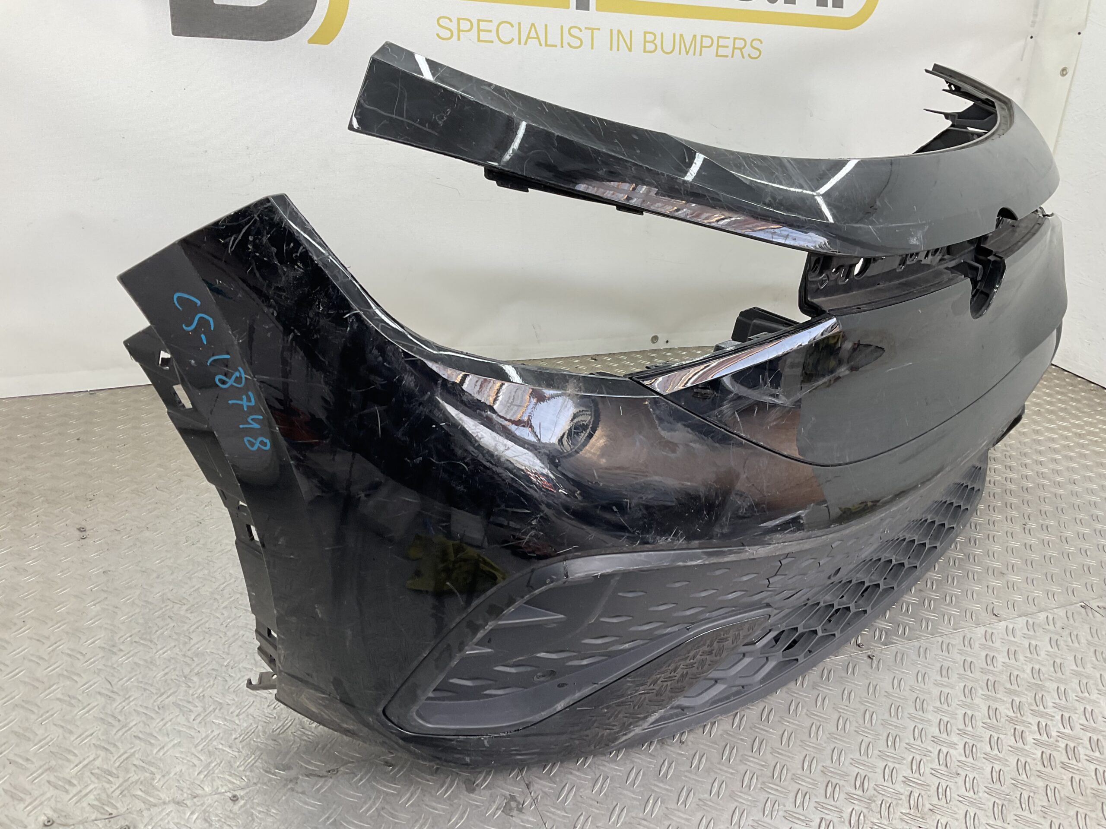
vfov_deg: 48.2
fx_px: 927
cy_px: 414
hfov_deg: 61.7
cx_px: 553
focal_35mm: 29
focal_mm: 3
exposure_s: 1/120
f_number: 1.8
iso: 32
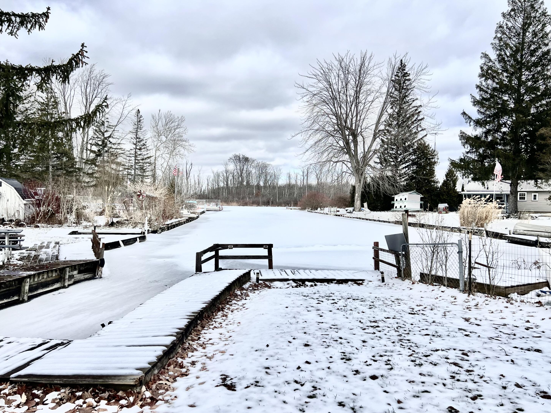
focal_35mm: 27
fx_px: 430
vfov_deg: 51.3
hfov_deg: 65.3
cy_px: 214
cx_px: 270
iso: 50
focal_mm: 5.7
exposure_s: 1/6579
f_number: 1.5
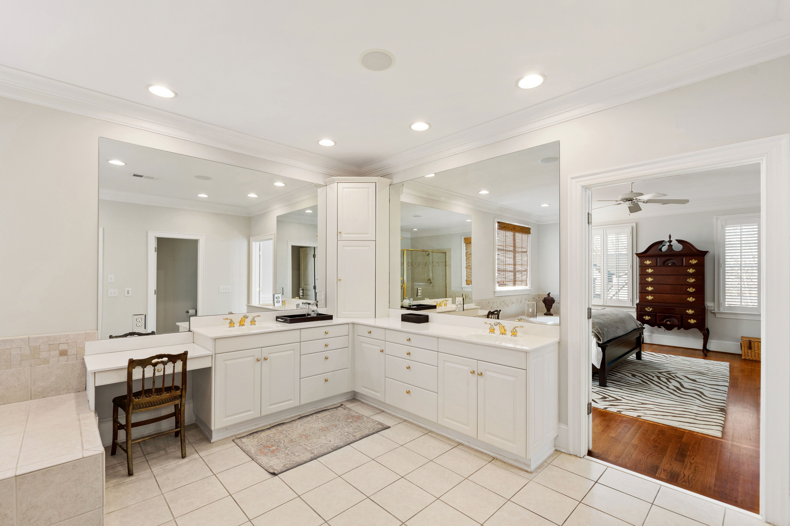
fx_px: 329
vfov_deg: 77.3
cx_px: 395
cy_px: 263
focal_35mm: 15
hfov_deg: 100.4
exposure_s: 1/2.5
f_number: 8
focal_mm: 10
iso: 100
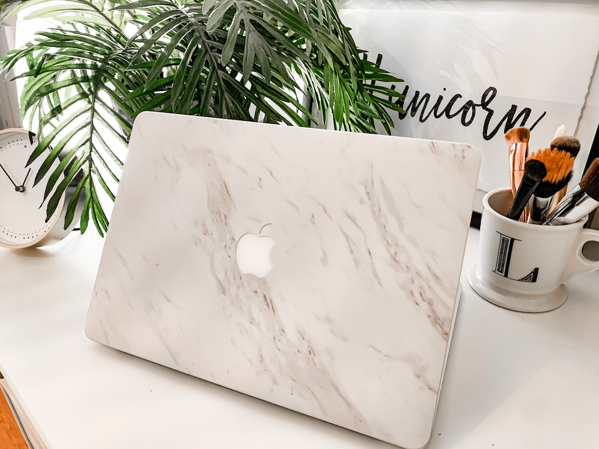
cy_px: 224
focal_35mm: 26
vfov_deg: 53.1
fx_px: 450
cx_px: 300
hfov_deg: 67.3
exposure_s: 1/40
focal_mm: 4.25
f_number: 1.8
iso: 400
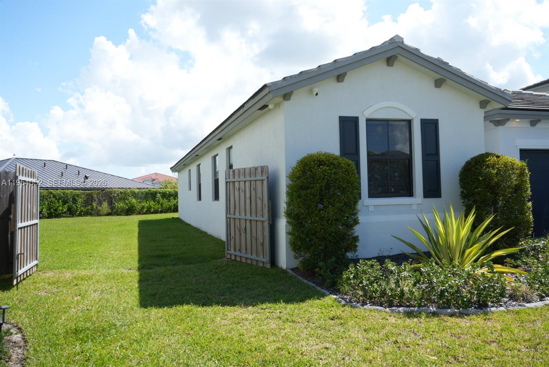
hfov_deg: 61.9
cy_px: 184
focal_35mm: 30
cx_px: 274
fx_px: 458
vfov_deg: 43.7
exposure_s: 1/200
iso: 250
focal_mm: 30
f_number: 11
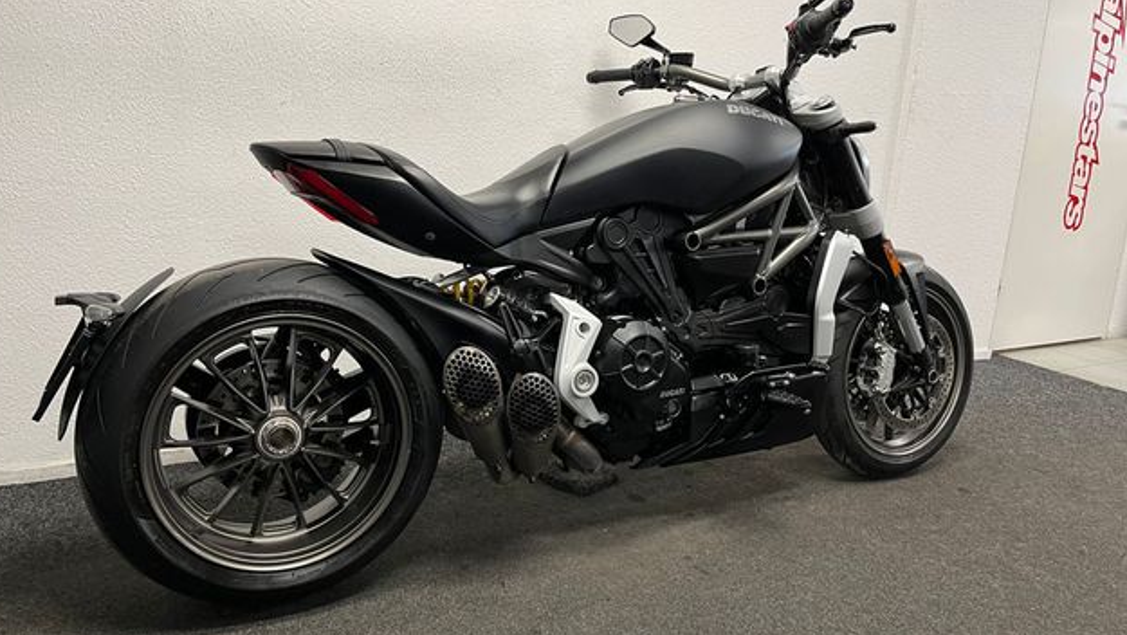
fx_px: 867
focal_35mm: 29
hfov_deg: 66.0
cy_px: 310
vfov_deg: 40.2
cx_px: 552
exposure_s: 1/50
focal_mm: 5.1
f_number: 1.6
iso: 100
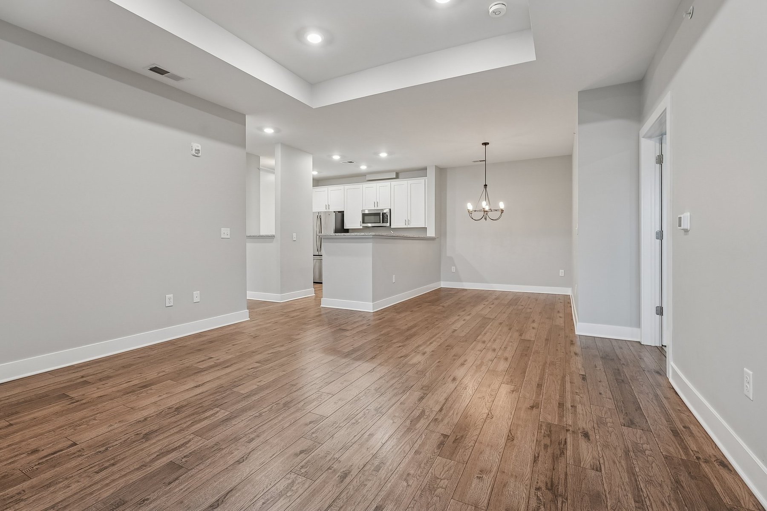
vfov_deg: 73.4
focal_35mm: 16
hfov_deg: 96.4
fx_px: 343
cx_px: 384
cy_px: 256
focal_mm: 16.1
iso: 100
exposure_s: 1/2.5
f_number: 7.1
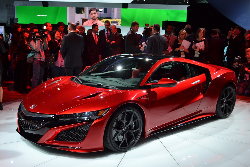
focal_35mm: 42
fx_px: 292
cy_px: 84
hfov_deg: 46.4
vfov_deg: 31.9
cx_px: 125
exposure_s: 1/100
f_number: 5
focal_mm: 28
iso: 400
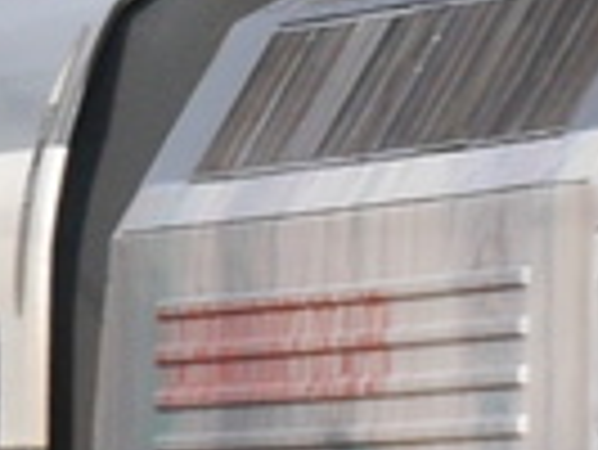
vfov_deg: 1.1
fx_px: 24173
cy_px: 542
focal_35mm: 1398
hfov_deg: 1.4
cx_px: 288
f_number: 6.3
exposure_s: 1/400
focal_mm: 93
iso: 160
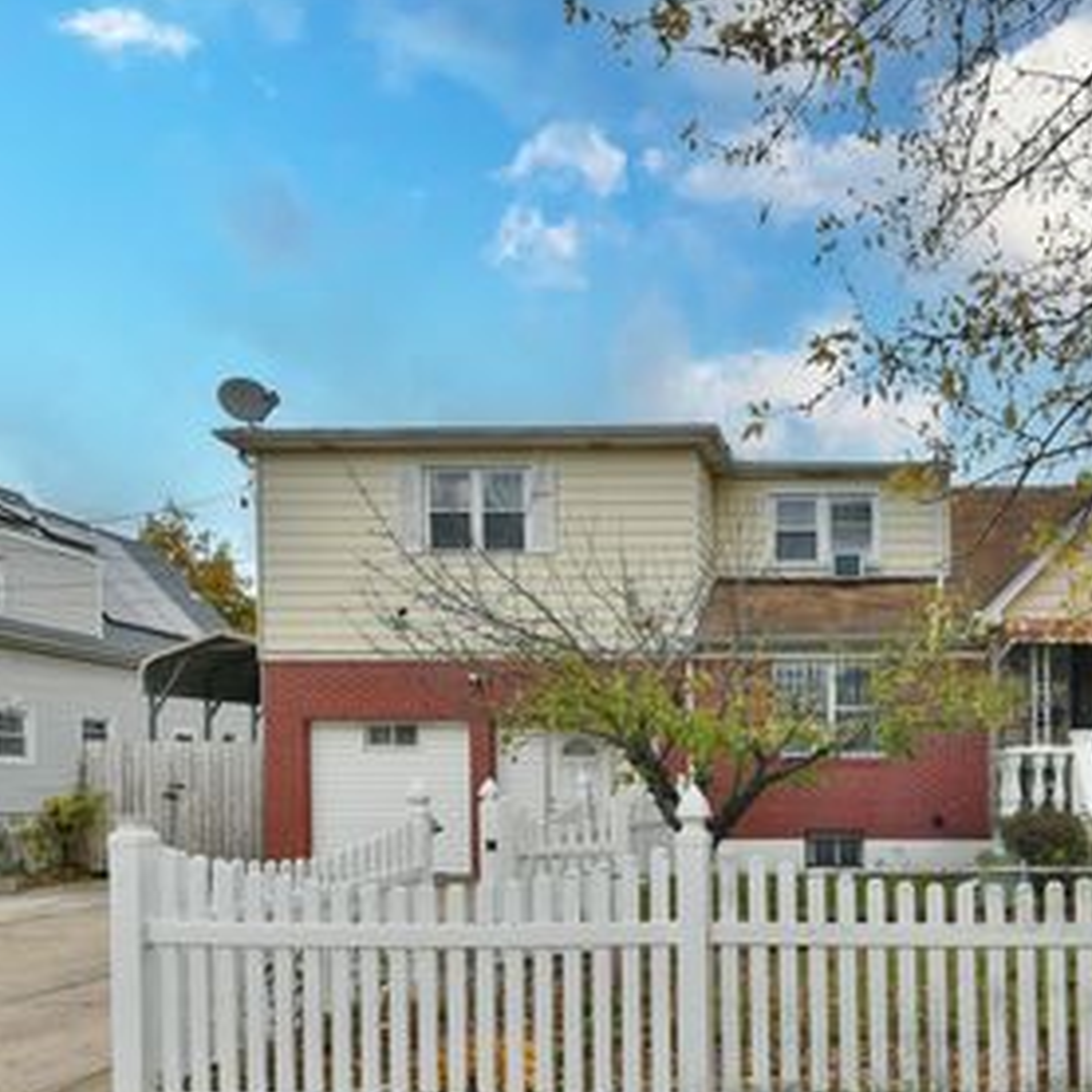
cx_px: 919
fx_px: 821
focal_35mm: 23
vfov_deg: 66.9
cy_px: 633
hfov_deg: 60.1
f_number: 10
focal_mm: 15
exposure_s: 1/100
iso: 250
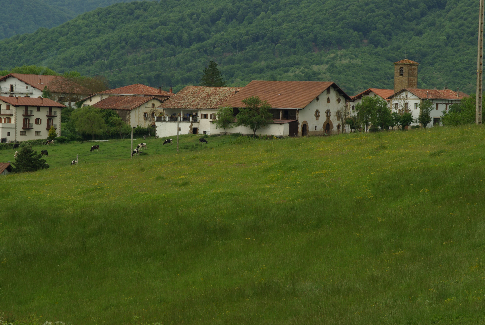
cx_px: 242
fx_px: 2792
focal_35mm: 207
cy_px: 162
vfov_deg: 6.7
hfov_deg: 9.9
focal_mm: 138
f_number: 11
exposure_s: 1/125
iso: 100
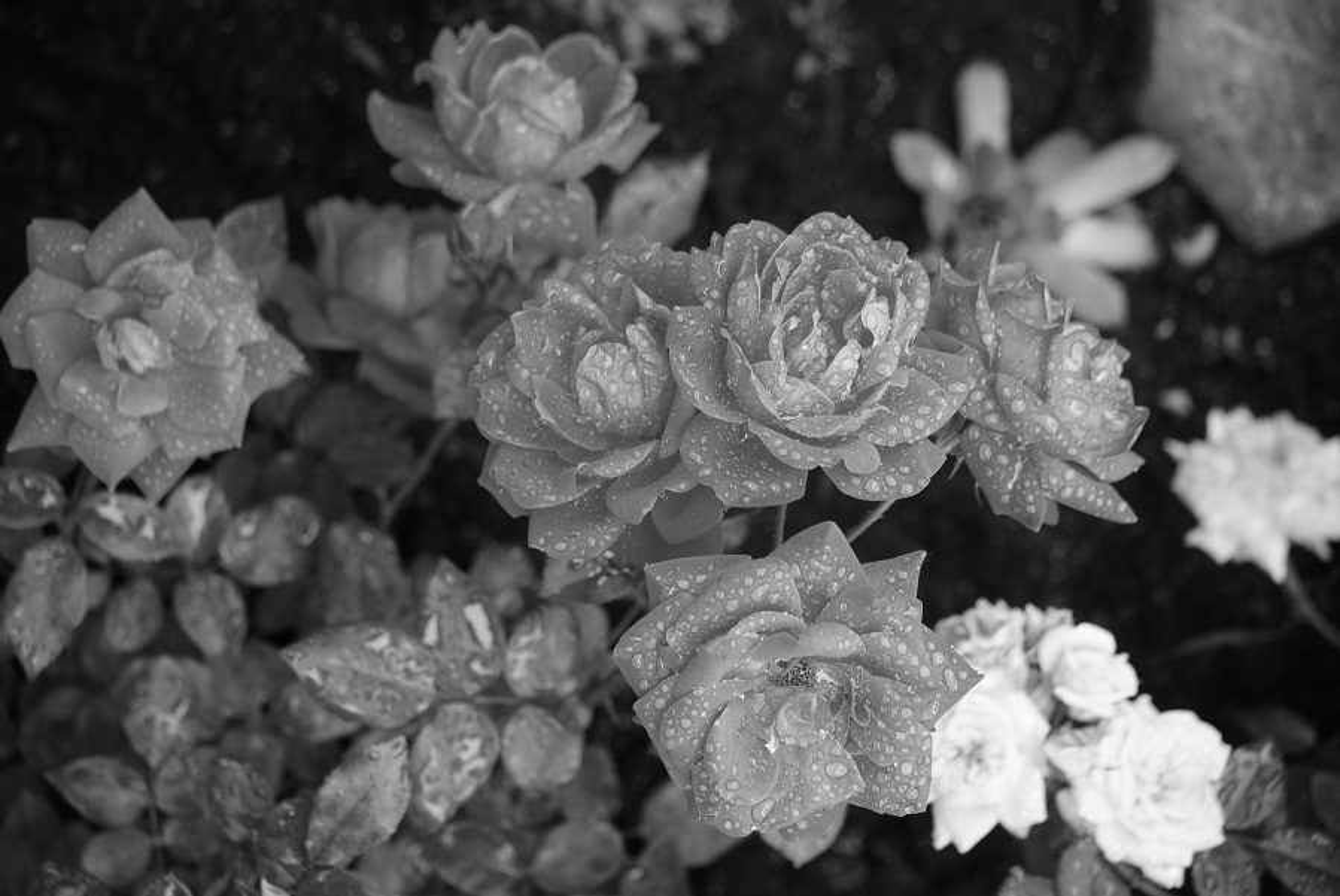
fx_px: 4358
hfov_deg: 17.5
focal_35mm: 117
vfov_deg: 11.7
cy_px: 448
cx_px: 670
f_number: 4.5
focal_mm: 78
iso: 200
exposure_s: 1/40
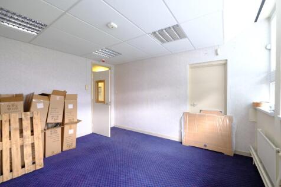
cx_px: 140
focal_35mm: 15
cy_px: 94
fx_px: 117
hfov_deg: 100.4
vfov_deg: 77.3
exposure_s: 1/7.5
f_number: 4
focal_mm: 10
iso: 160
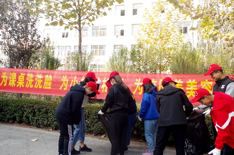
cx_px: 117
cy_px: 78
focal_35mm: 30
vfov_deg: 43.4
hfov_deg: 62.0
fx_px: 195
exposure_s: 1/500
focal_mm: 20
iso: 3200
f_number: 9
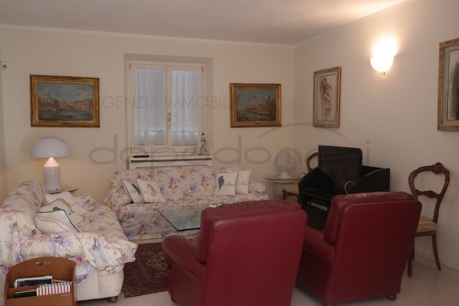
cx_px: 230
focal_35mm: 30
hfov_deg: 61.9
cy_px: 153
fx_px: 382
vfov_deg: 43.6
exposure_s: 1/40
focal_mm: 20
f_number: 3.5
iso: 400
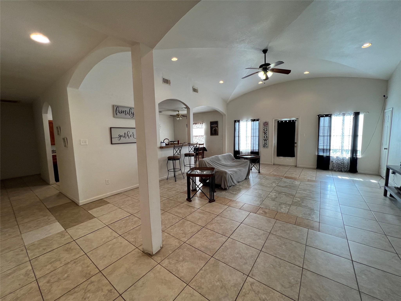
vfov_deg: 89.9
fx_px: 151
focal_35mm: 13
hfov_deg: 106.2
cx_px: 200
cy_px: 150
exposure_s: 1/120
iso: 160
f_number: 1.8
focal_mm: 1.57
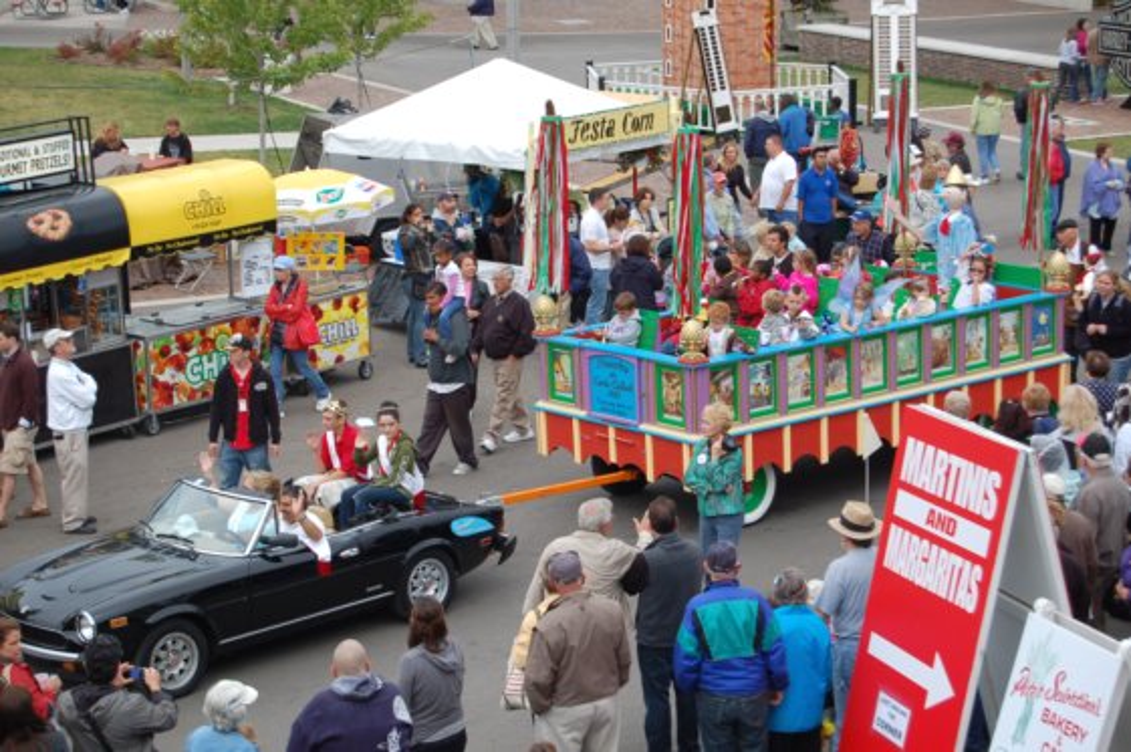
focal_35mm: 82
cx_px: 566
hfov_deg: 24.6
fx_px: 2590
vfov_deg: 16.5
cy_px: 376
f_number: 6.3
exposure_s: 1/125
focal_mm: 55
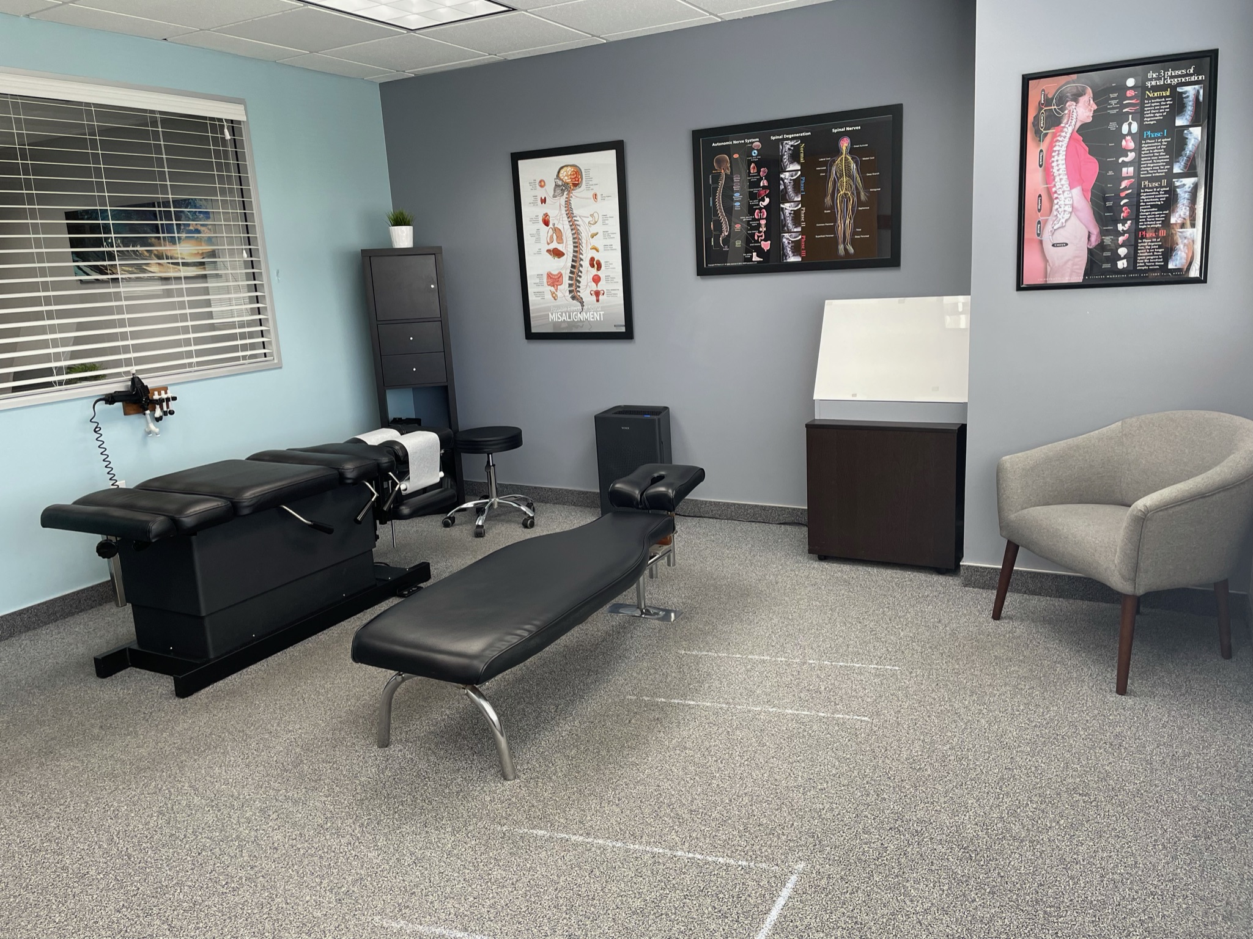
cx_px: 626
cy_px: 470
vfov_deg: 53.0
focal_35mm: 26
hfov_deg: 67.3
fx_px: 941
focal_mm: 4.2
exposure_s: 1/121
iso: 80
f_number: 1.6
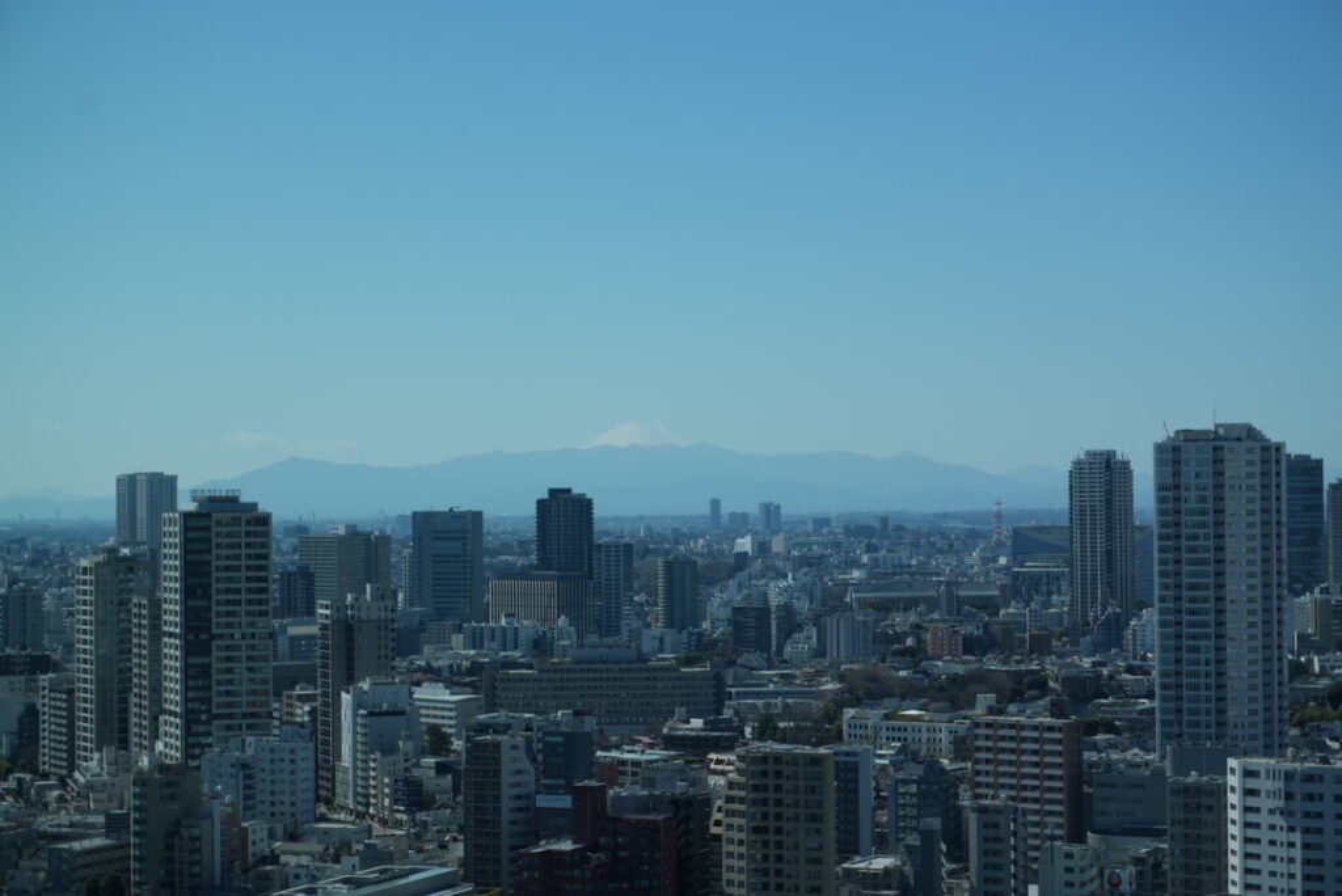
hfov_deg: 27.0
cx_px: 671
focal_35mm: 75
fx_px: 2797
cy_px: 448
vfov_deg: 18.2
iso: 100
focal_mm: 50
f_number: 5.6
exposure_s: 1/500
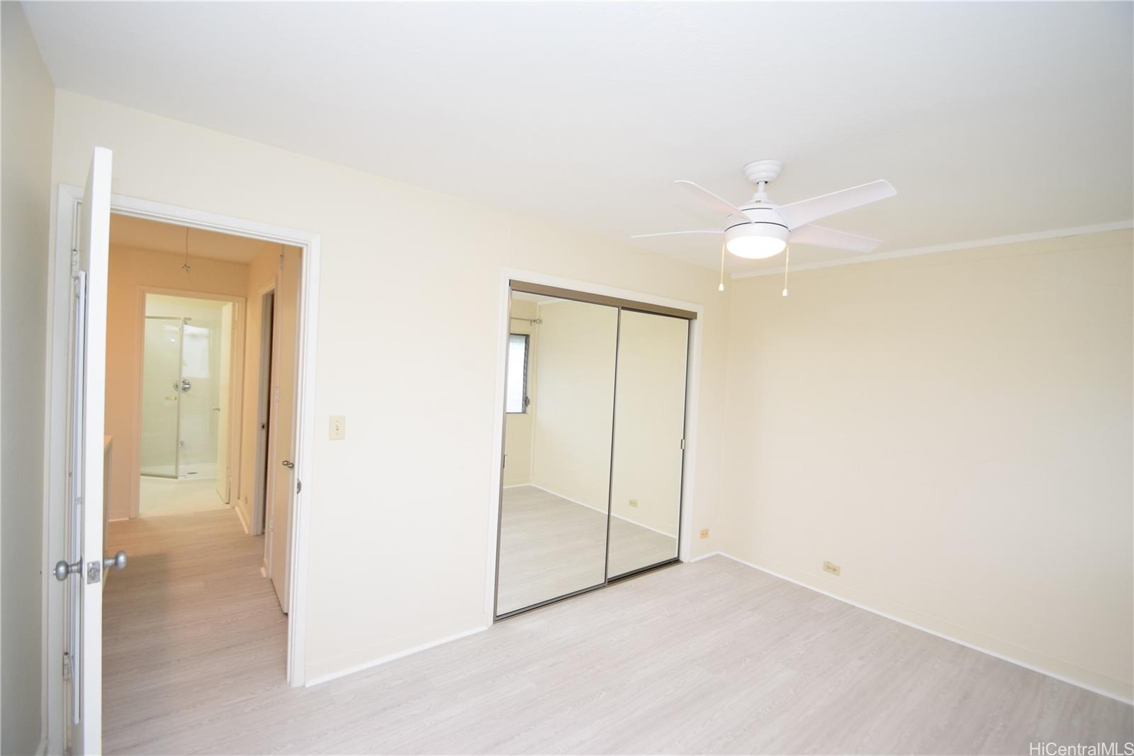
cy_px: 378
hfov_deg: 100.4
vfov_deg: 77.3
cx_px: 567
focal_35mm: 15
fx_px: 472
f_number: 5
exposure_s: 1/100
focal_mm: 10
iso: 800
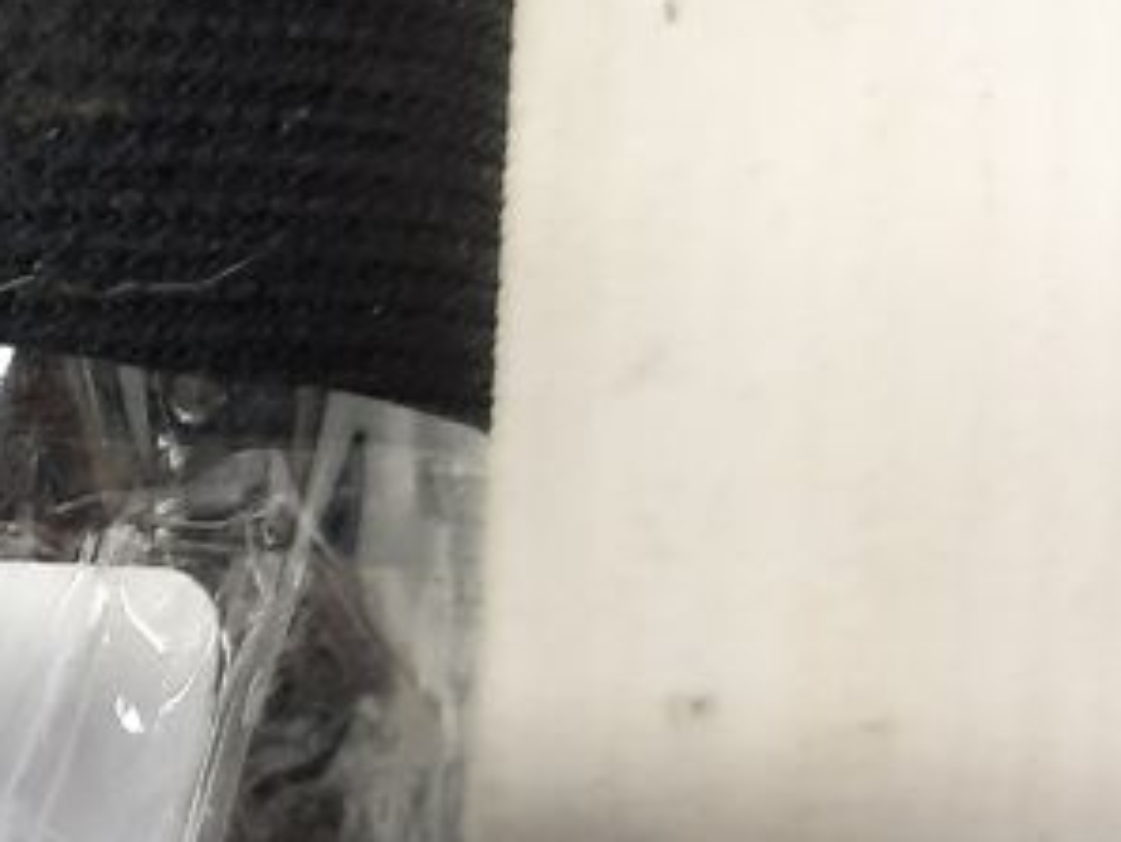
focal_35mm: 101
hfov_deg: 15.7
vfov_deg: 14.4
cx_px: -1076
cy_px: 831
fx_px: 3272
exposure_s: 1/50
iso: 100
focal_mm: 4.6
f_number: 2
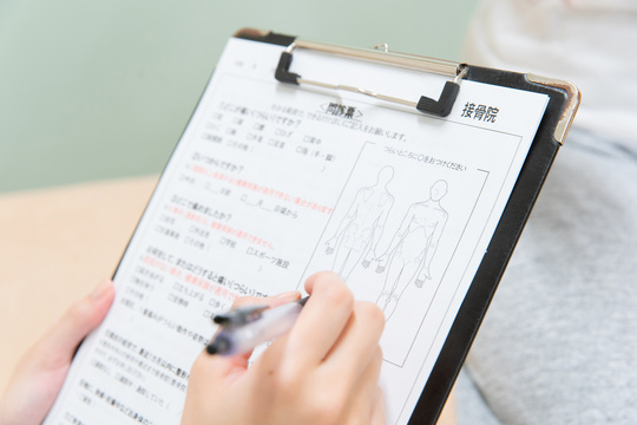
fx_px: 1150
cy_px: 212
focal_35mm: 65
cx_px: 318
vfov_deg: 20.9
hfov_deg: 31.0
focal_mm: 65
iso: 800
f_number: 5
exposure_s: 1/40
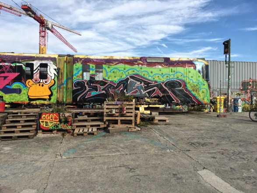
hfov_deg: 61.7
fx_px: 215
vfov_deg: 48.2
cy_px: 96
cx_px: 128
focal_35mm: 29
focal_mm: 4.15
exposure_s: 1/1326
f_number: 2.2
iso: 25
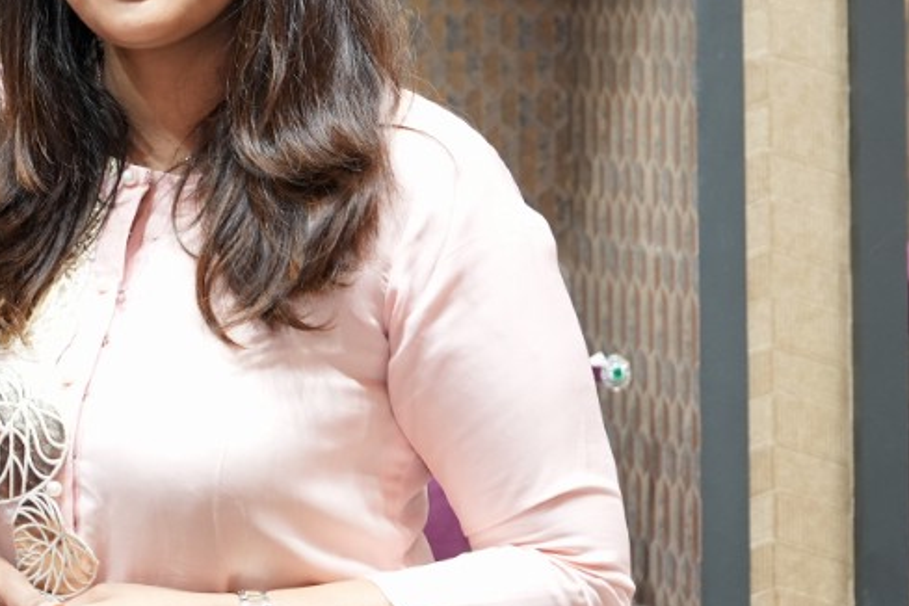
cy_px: 146
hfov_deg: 13.5
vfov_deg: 9.3
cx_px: -179
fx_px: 3737
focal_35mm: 148
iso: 500
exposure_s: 1/125
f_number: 4
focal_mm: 51.7
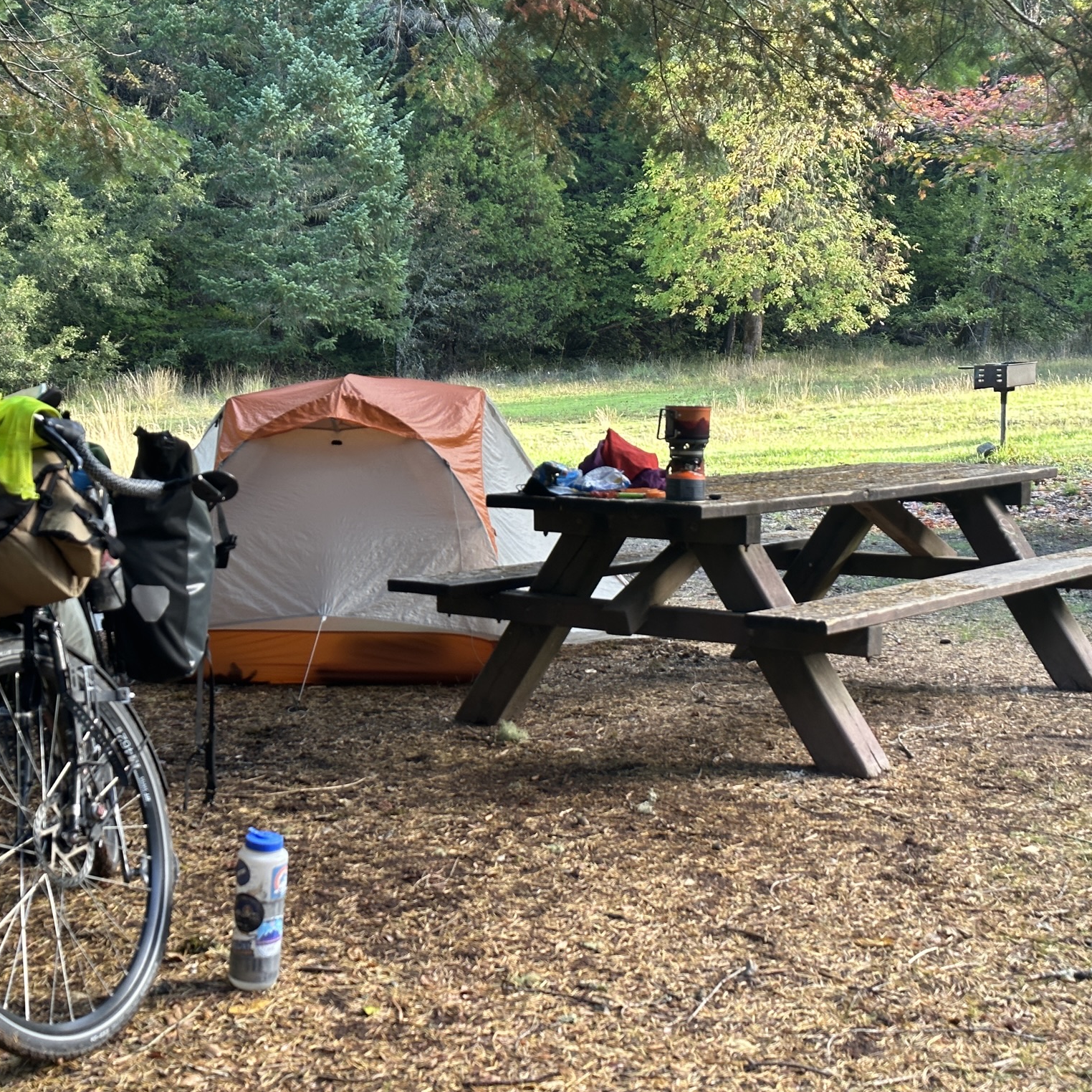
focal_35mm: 57
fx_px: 2034
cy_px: 548
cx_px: 459
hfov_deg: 30.0
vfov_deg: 30.0
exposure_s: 1/109
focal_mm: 6.86
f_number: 1.78
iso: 80
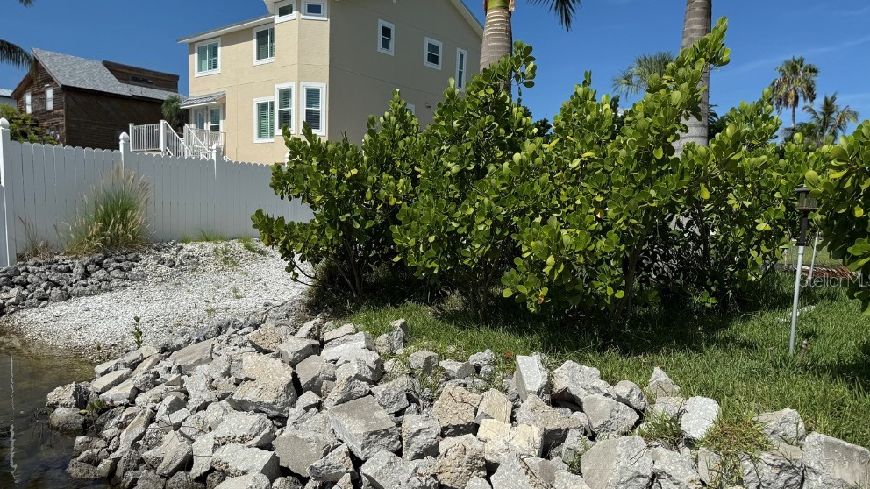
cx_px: 432
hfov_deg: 69.9
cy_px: 280
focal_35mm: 27
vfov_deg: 42.8
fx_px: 623
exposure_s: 1/8130
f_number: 1.78
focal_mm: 6.76
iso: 80
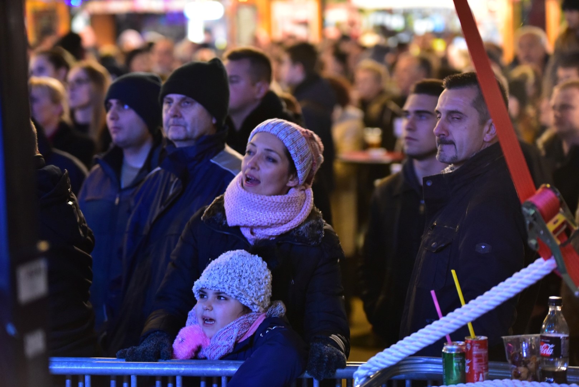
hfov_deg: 18.3
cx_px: 290
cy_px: 194
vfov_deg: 12.2
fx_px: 1802
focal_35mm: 112
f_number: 2.8
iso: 5000
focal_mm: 112
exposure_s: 1/25
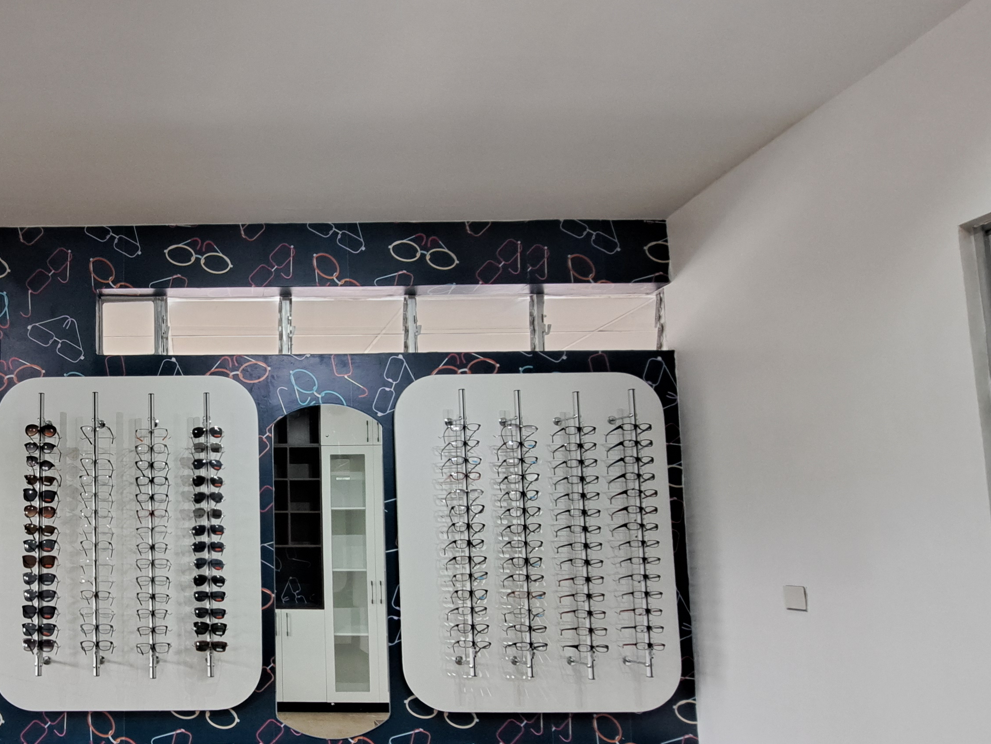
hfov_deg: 67.4
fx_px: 658
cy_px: 486
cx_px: 207
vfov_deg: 57.8
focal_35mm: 23
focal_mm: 1.74
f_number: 2.2
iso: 160
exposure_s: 1/50
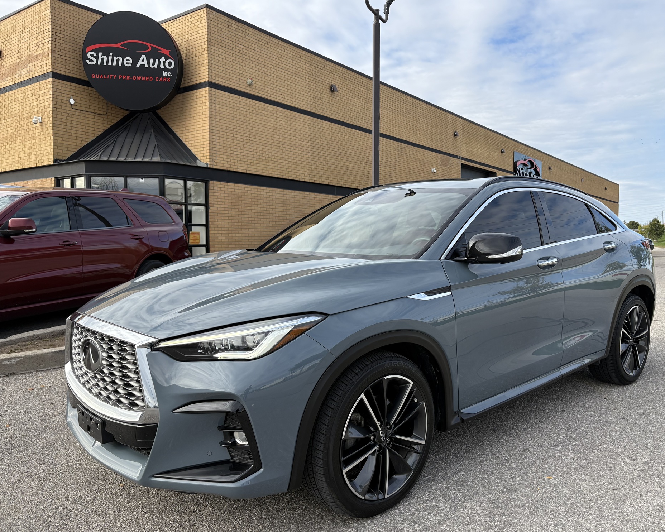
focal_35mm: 28
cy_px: 267
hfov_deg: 62.1
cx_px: 366
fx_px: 551
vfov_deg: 51.5
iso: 50
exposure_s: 1/1337
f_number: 1.6
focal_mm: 5.96
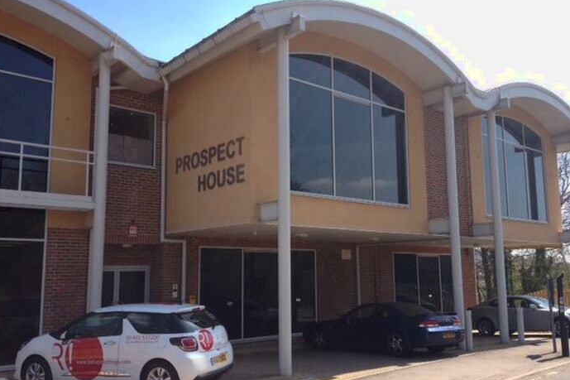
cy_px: 202
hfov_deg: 51.9
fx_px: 586
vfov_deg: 35.9
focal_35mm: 37
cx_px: 281
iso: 50
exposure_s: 1/876
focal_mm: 4.28
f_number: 2.4
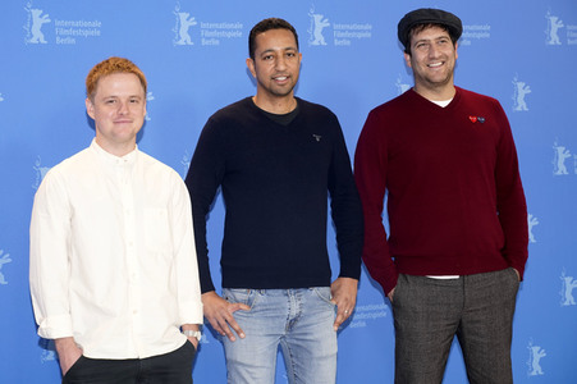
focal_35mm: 64
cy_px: 192
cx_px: 288
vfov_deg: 21.2
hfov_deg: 31.4
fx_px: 1025
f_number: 5
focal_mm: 64
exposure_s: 1/200
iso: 1600
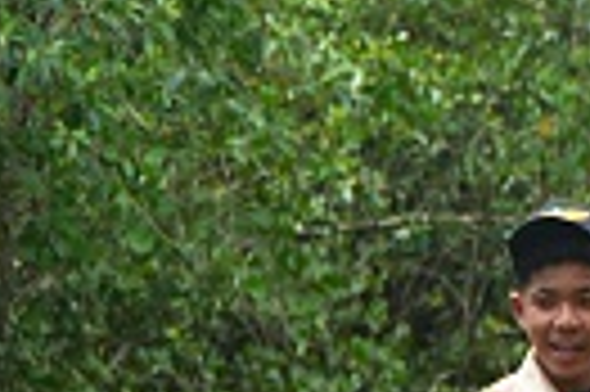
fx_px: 5516
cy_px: 820
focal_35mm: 337
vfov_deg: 4.0
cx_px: 1387
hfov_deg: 5.9
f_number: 4
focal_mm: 42
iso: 125
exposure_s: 1/500
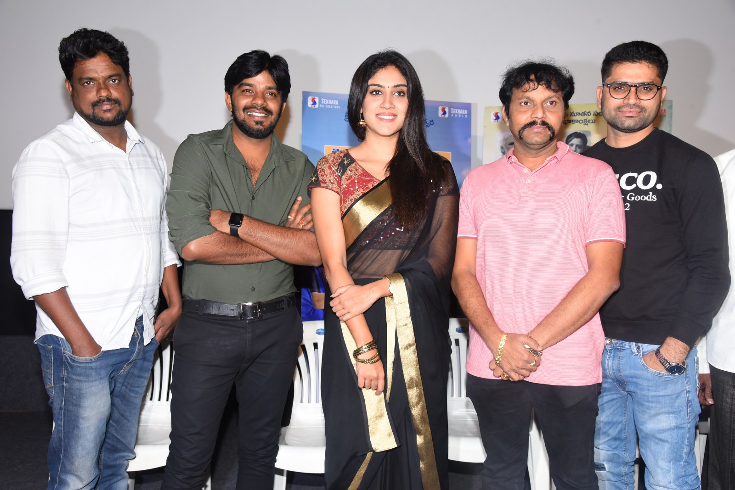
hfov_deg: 58.7
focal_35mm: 32
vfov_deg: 41.1
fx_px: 654
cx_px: 368
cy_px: 245
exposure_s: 1/125
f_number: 8
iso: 1000
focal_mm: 32
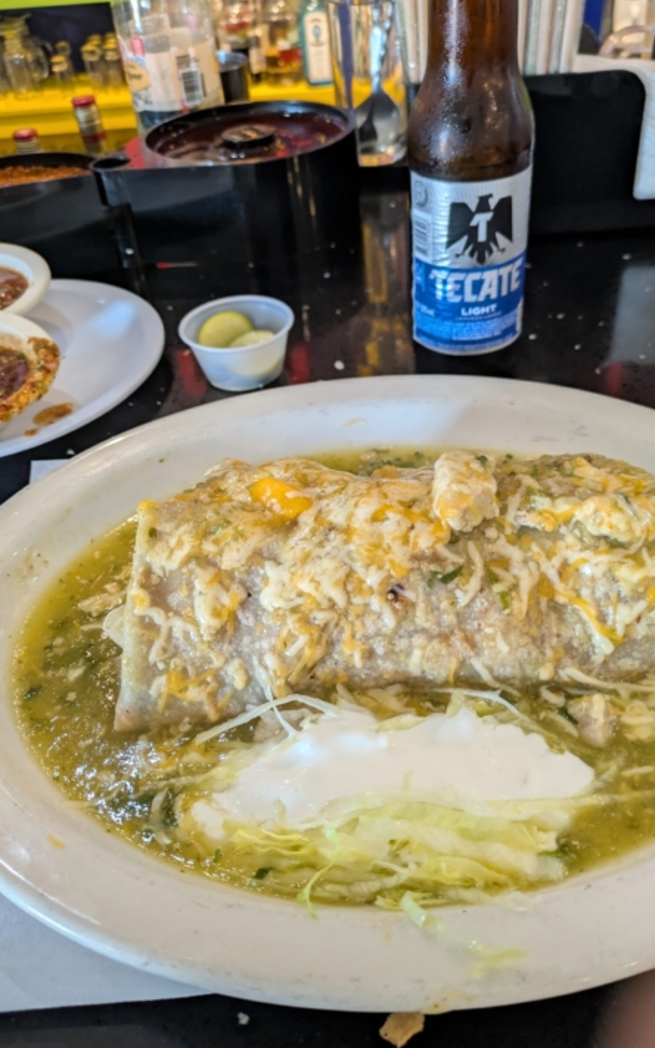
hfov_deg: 44.5
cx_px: 365
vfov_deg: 66.5
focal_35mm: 28
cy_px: 528
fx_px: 799
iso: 349
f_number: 1.89
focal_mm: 5.43
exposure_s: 1/24
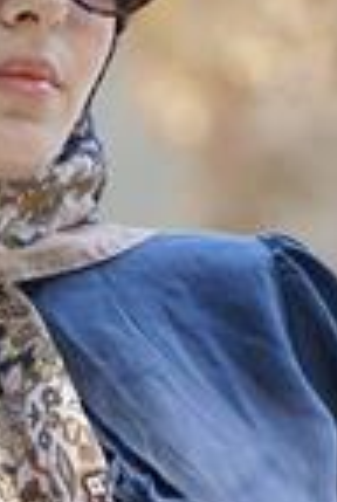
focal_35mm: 503
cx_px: -42
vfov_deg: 4.1
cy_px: 333
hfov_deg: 2.7
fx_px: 7028
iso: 500
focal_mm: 155
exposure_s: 1/125
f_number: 5
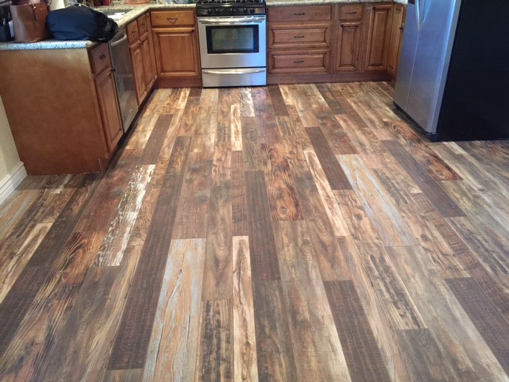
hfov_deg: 61.7
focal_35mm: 29
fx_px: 426
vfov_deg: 48.2
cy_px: 191
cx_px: 254
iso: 80
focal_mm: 4.15
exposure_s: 1/4
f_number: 2.2
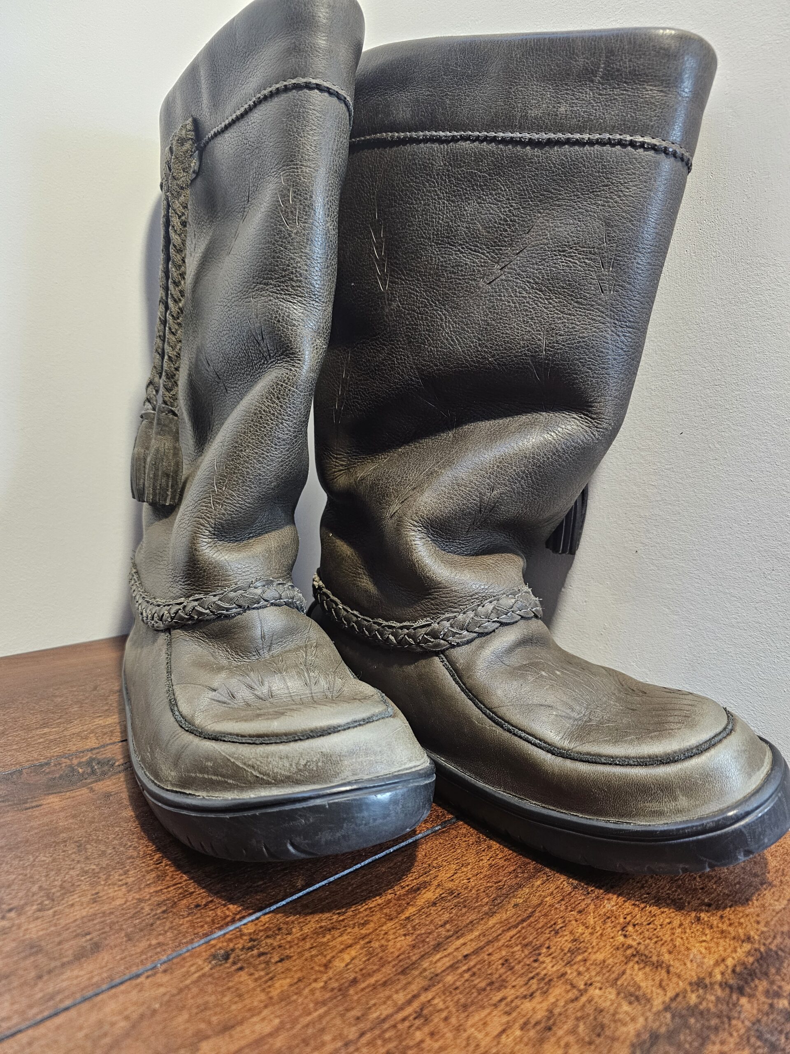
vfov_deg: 73.9
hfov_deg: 58.9
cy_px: 527
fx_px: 700
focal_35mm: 23
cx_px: 395
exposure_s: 1/120
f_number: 1.7
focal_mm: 6.3
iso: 400
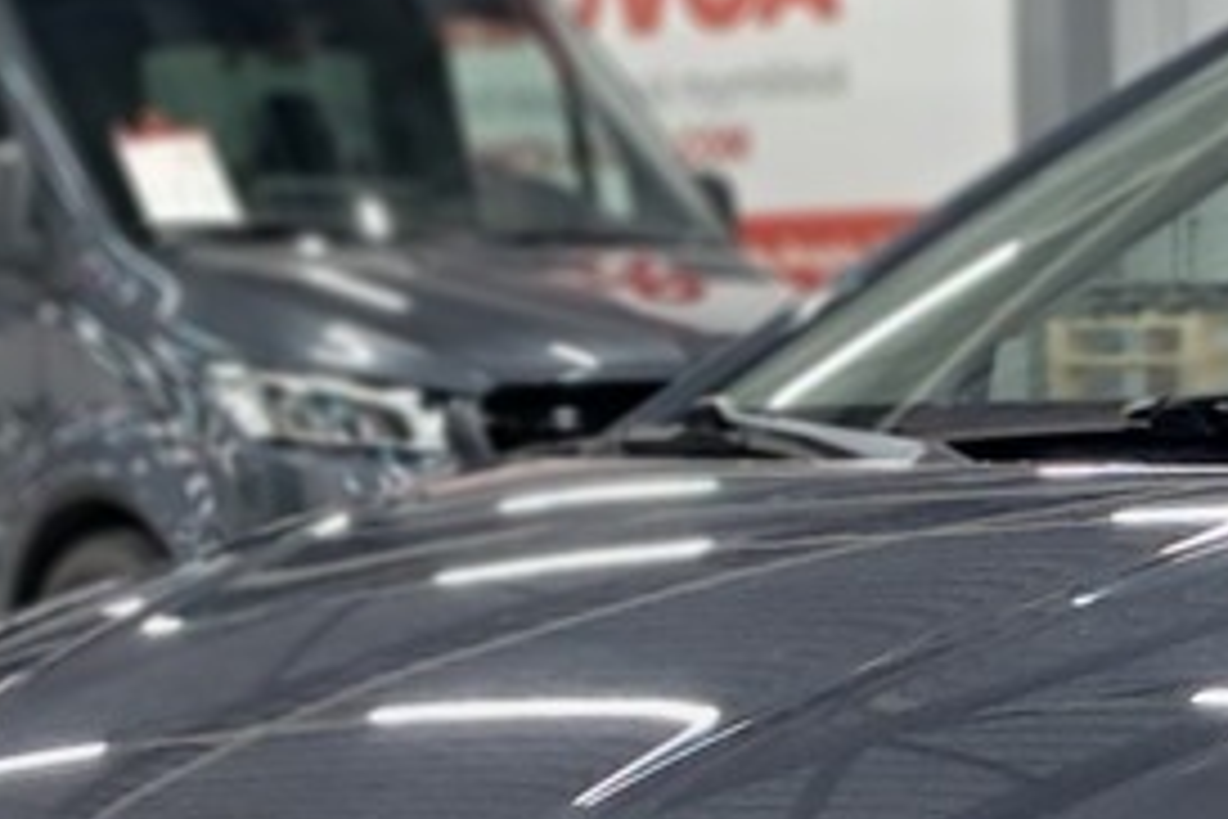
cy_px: 945
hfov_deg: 13.5
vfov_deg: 9.2
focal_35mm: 148
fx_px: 5048
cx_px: 1493
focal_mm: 4
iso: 160
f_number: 1.8
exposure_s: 1/50
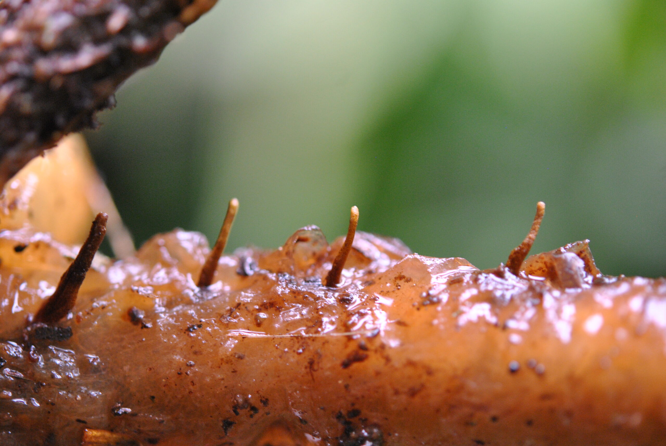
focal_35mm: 90
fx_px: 1667
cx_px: 333
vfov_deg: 15.2
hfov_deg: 22.6
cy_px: 223
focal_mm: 60
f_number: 3.2
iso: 640
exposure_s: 1/125
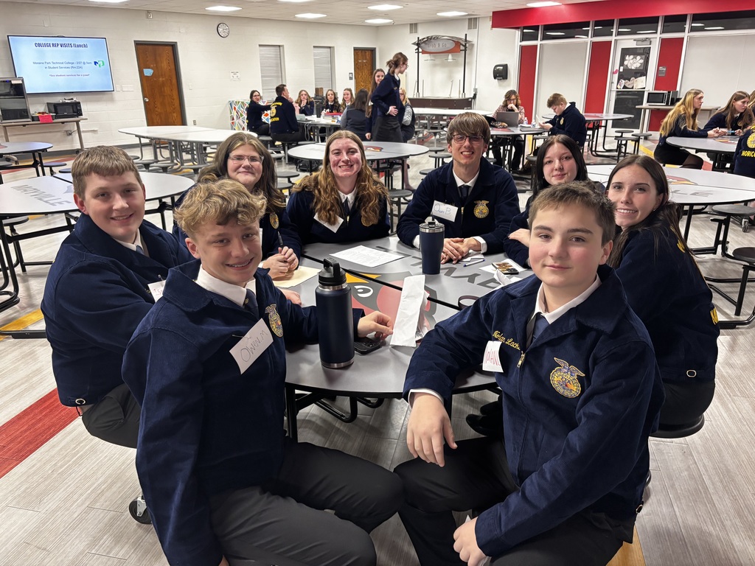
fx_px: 567
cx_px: 378
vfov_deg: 53.1
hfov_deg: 67.3
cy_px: 283
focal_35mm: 26
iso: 250
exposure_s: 1/60
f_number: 1.6
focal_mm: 5.96
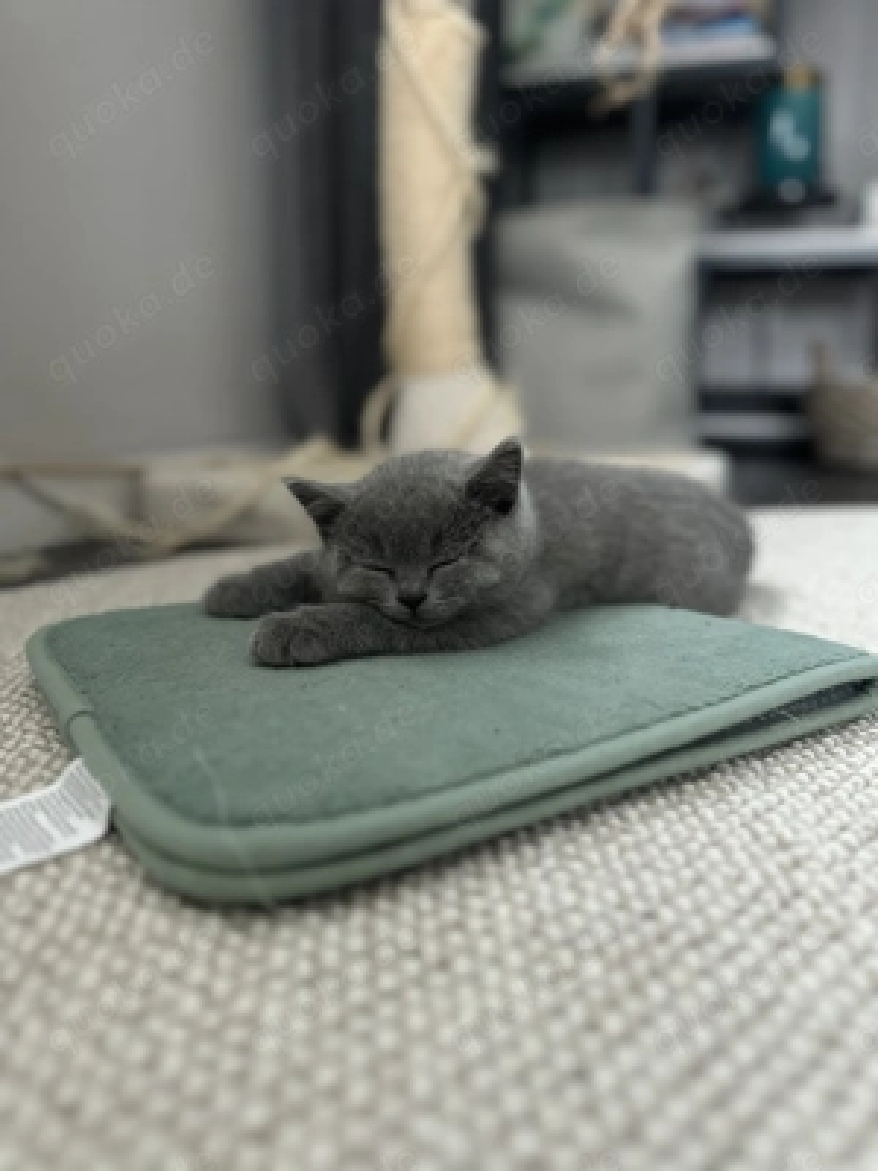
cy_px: 586
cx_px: 439
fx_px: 812
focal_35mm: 24
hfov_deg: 56.8
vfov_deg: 71.6
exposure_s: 1/60
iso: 500
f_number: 1.78
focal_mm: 6.86
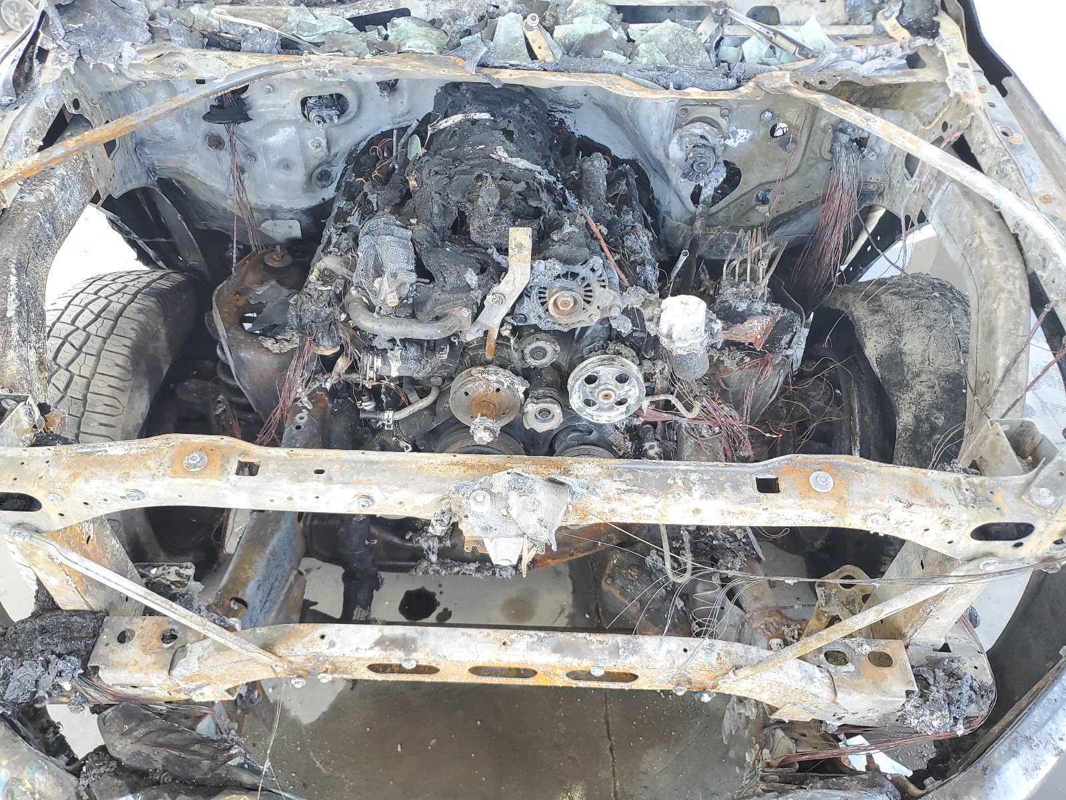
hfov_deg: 67.3
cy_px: 400
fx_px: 801
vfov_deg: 53.1
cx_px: 533
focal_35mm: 26
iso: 66
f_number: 1.5
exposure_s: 1/120
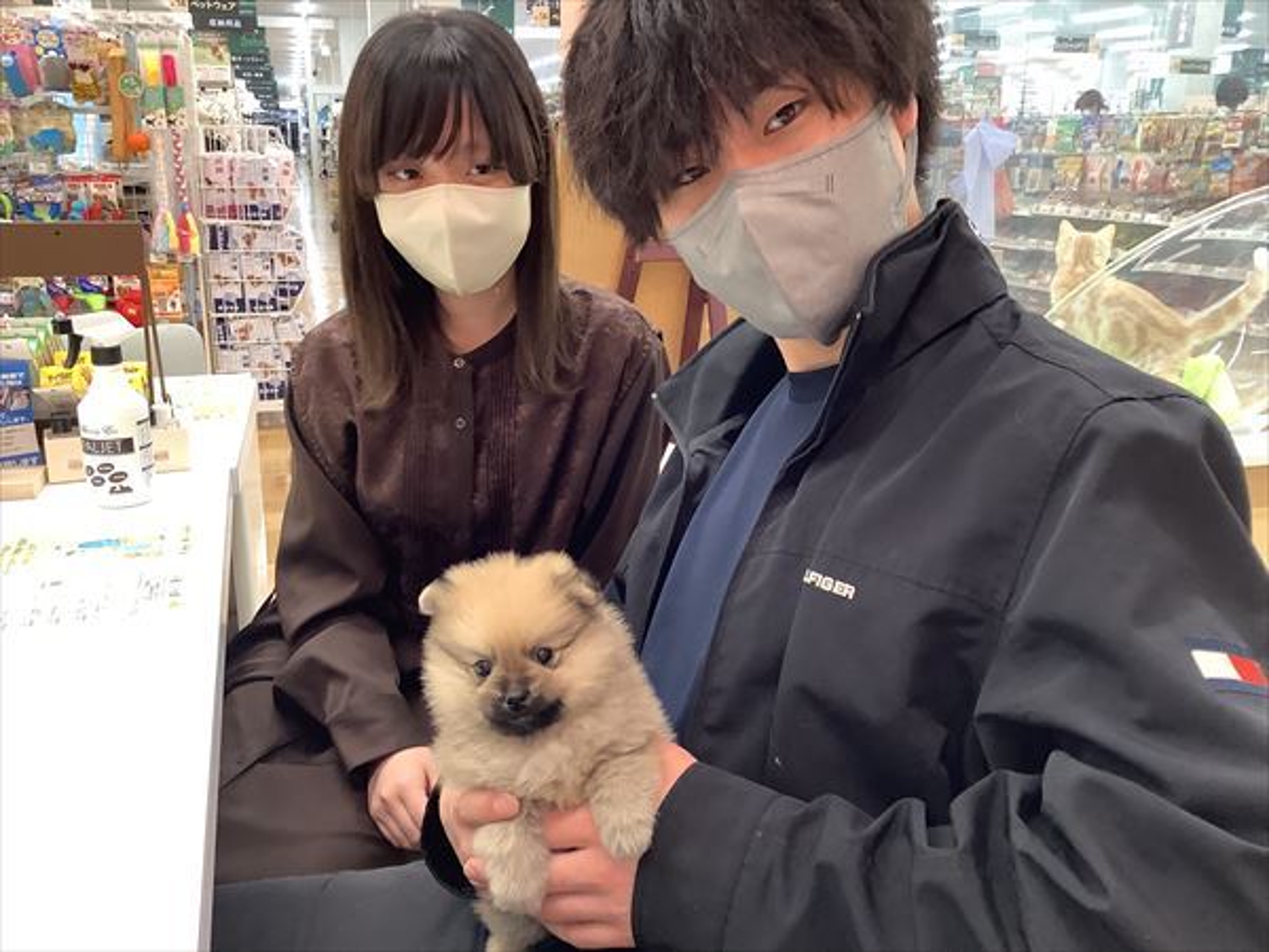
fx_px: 1136
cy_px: 476
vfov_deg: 45.4
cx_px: 634
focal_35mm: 31
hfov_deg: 58.4
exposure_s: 1/50
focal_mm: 3.3
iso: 200
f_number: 2.4
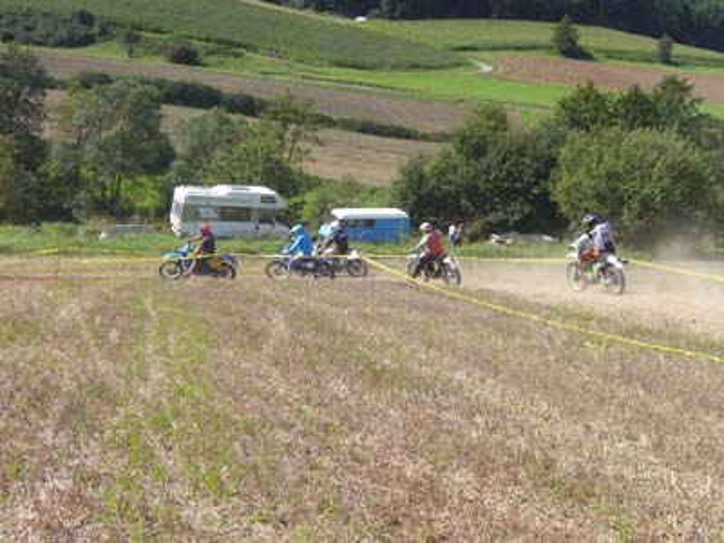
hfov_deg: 38.2
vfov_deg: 29.1
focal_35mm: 50
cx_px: 362
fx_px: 1046
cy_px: 272
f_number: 6.7
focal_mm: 8.3
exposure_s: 1/250
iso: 100
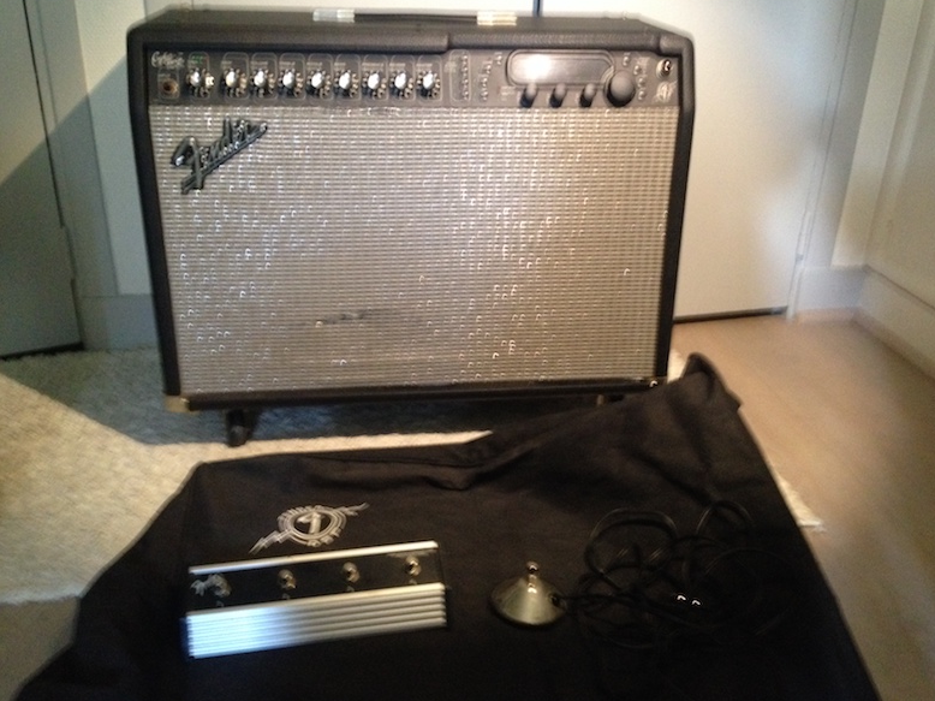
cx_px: 478
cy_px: 343
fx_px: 972
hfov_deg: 51.4
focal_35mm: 36
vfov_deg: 39.6
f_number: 2.4
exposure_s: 1/15
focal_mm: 4.28
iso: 400
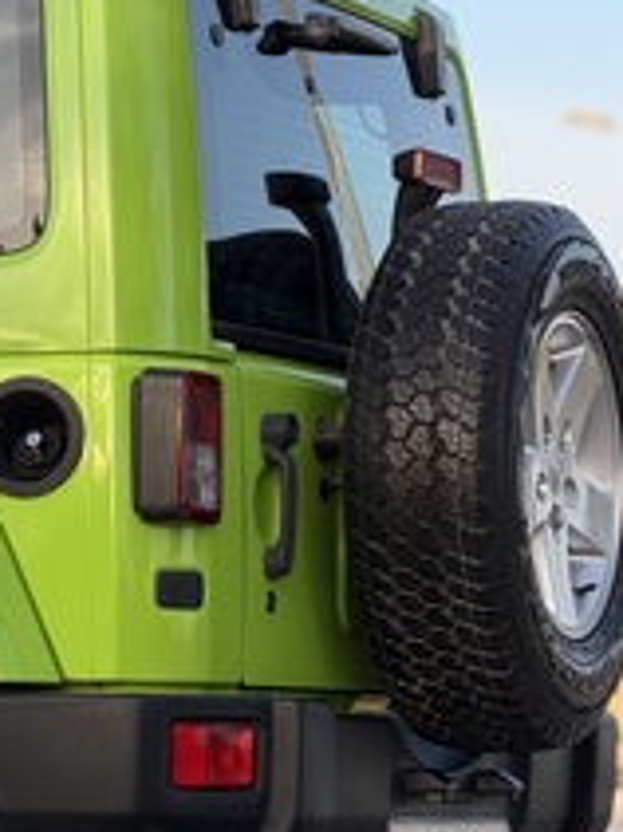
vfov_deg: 9.1
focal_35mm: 217
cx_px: 22
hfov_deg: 6.8
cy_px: 388
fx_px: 5213
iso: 50
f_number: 2.8
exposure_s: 1/308
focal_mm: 16.89
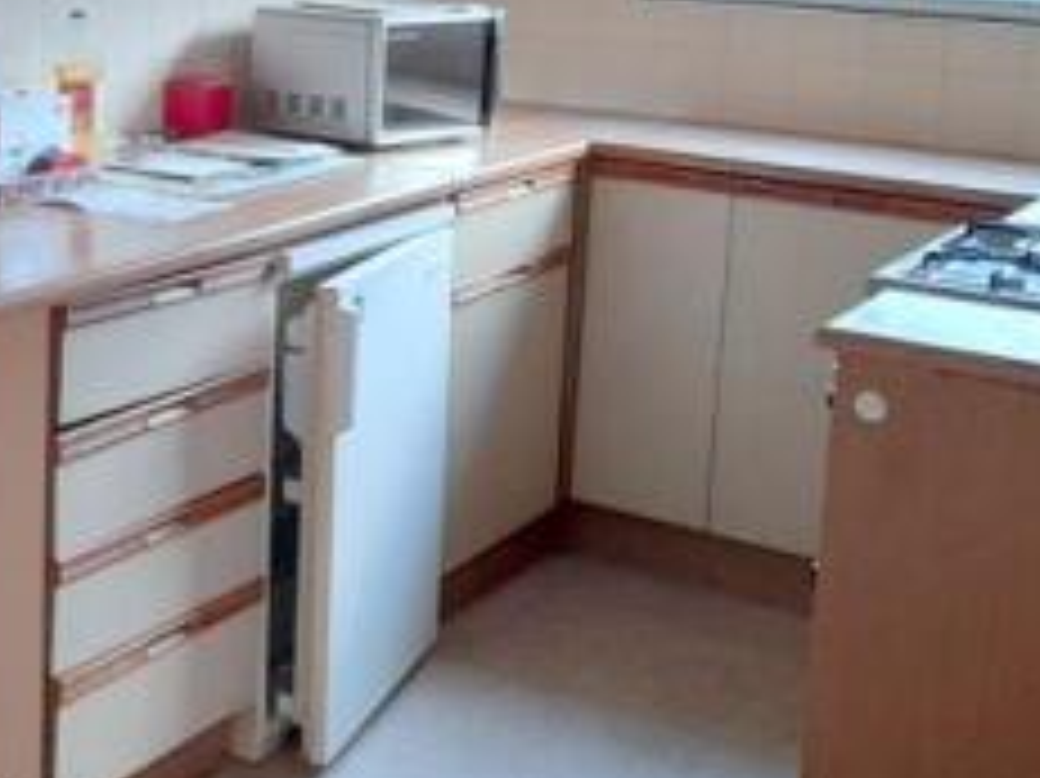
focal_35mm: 63
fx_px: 1892
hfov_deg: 30.4
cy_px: 209
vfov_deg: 23.1
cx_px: 308
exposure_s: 1/33
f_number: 2
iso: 250
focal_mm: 4.6
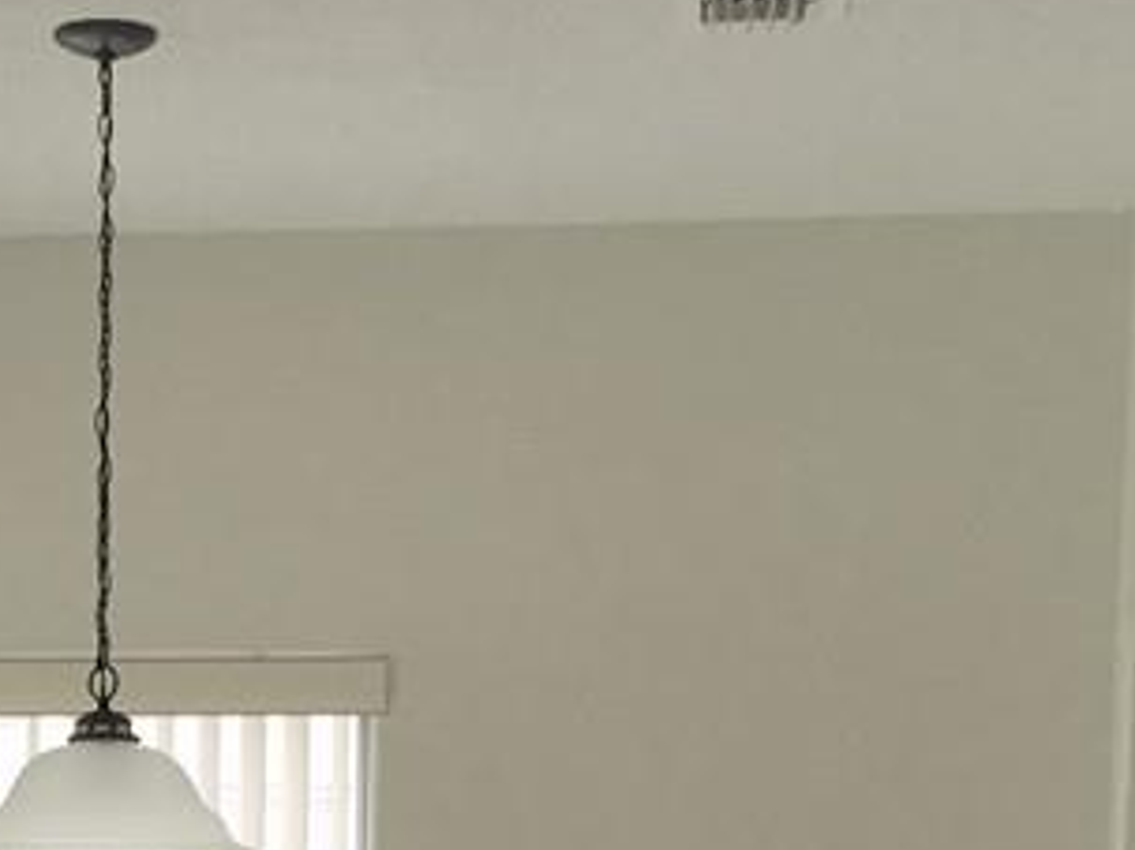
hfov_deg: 19.8
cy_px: 1322
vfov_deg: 14.0
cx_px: 180
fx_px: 3212
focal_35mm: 98
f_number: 2.2
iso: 32
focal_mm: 4.15
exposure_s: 1/30
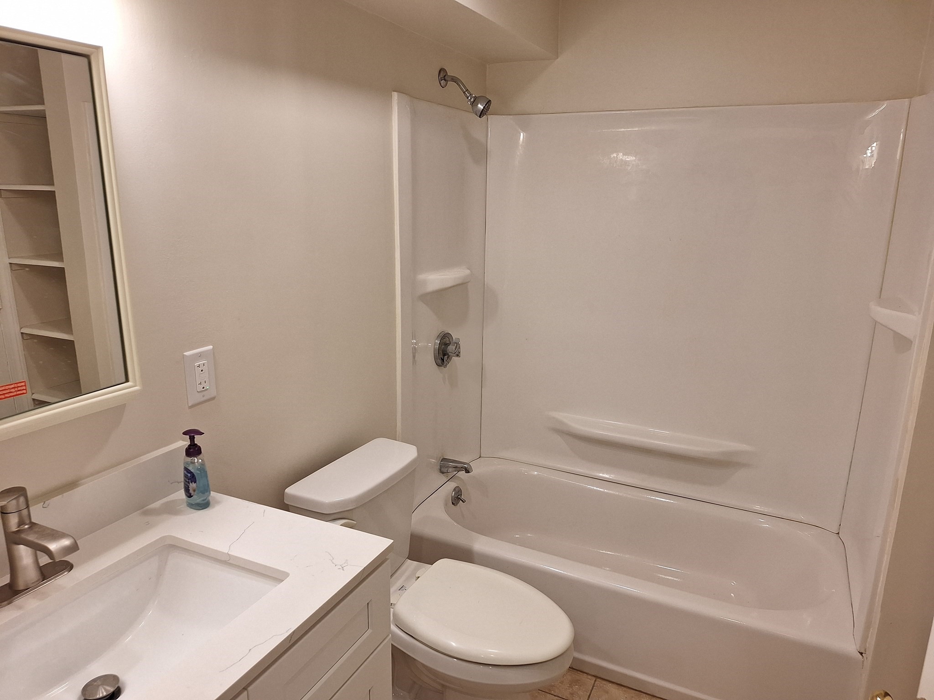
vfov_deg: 58.9
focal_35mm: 23
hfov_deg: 73.9
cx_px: 467
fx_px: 621
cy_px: 350
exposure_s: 1/60
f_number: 1.8
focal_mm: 5.54
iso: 50
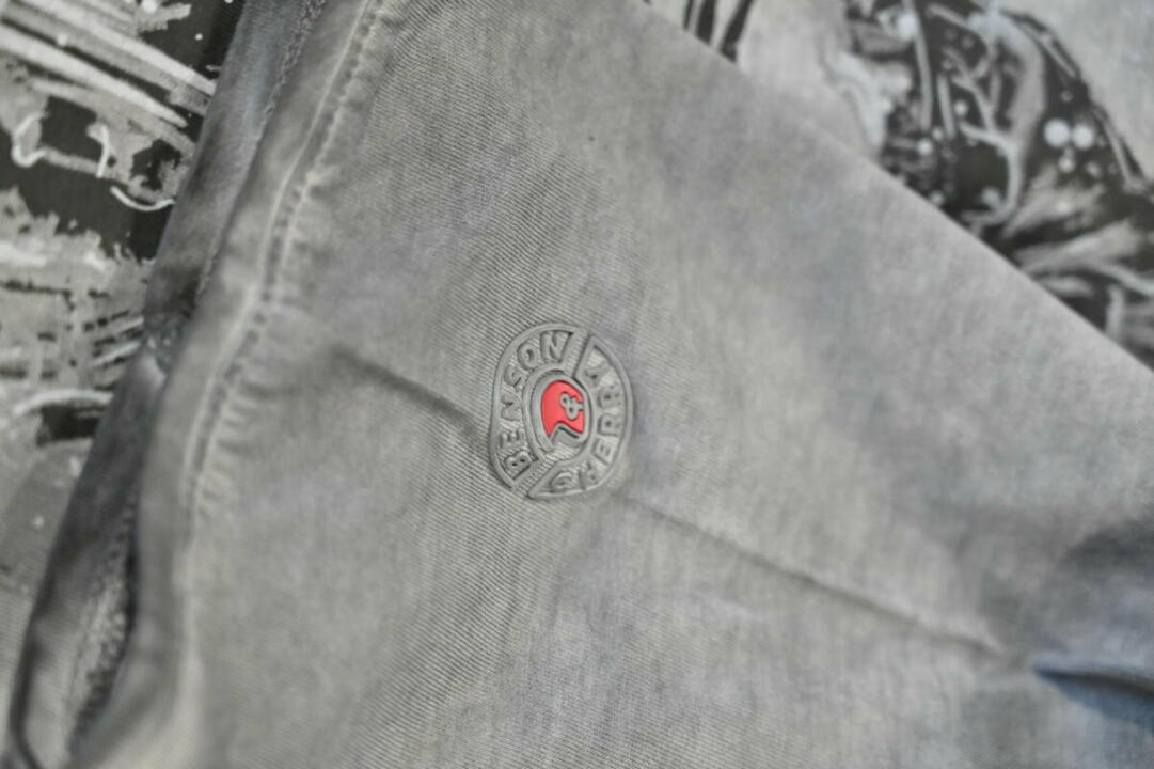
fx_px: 2243
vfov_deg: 19.4
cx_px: 577
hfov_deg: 28.9
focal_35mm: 70
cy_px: 384
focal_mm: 70
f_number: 4
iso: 2500
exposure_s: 1/80
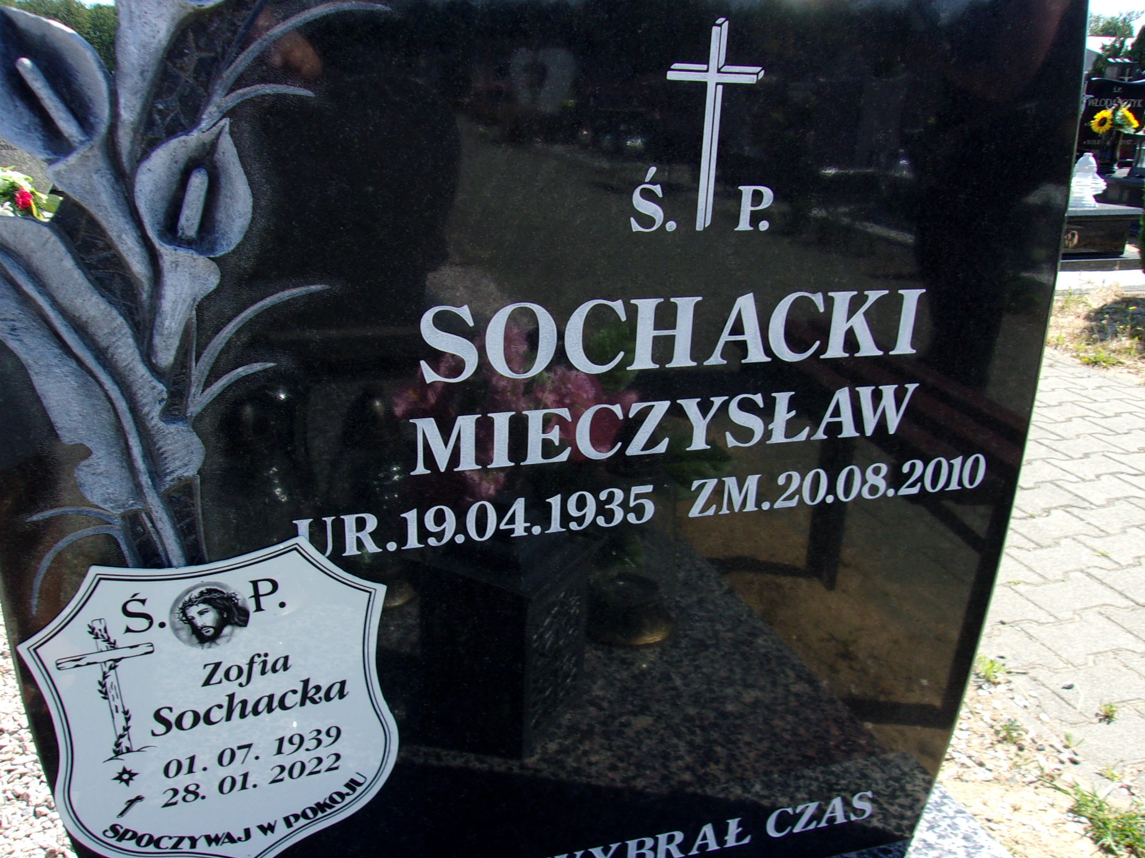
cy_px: 433
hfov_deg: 60.0
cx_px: 555
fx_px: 992
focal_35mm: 30
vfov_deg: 46.8
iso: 80
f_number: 10.4
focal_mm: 4.9
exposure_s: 1/45
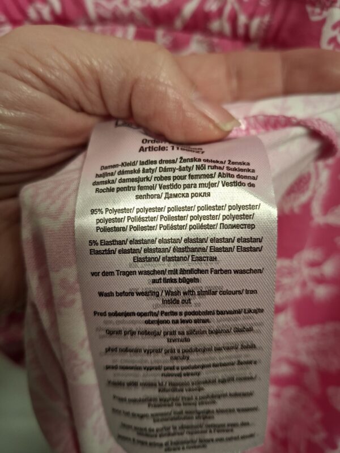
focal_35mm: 23
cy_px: 226
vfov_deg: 73.9
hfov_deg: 58.9
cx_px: 170
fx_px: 301
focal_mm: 5.54
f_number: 1.8
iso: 250
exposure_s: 1/50
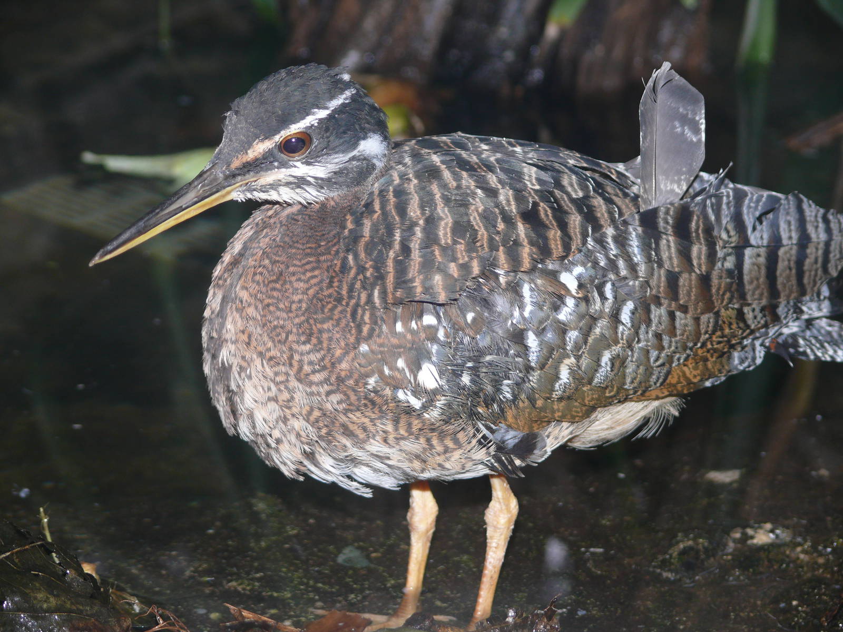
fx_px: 3531
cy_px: 316
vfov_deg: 10.2
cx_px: 422
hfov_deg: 13.6
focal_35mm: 145
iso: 100
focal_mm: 30.7
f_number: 3.6
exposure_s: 1/30
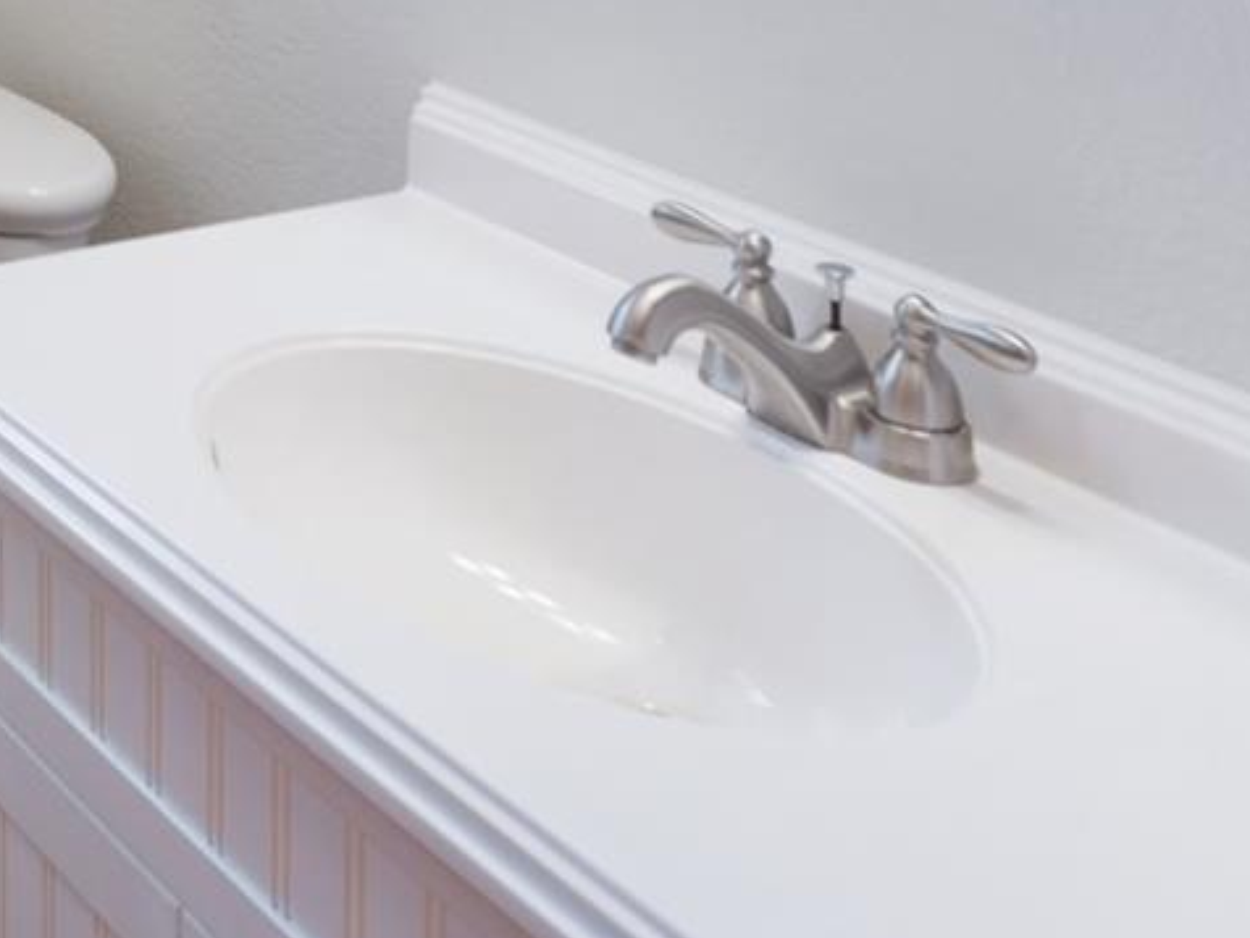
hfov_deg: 27.3
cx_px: -268
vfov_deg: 20.1
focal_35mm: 62
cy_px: -504
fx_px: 2239
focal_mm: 15
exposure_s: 1/13
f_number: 8
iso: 400
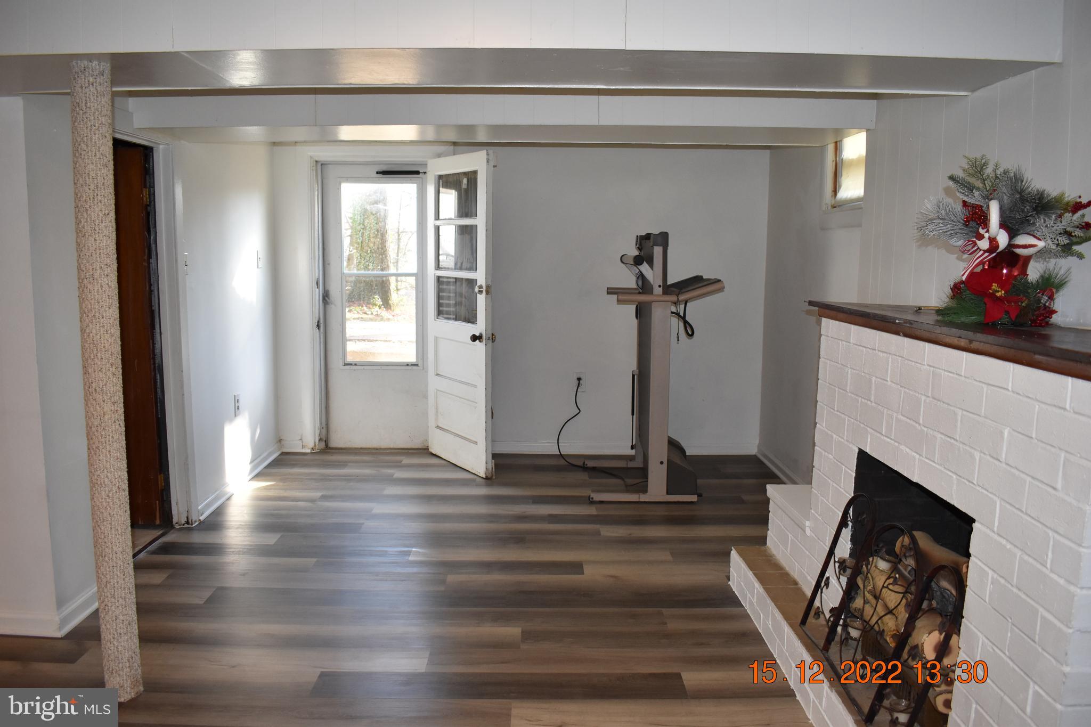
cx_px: 546
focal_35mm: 27
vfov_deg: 47.9
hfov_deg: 67.4
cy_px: 364
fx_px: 818
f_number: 5
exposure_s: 1/200
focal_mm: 18
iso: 800
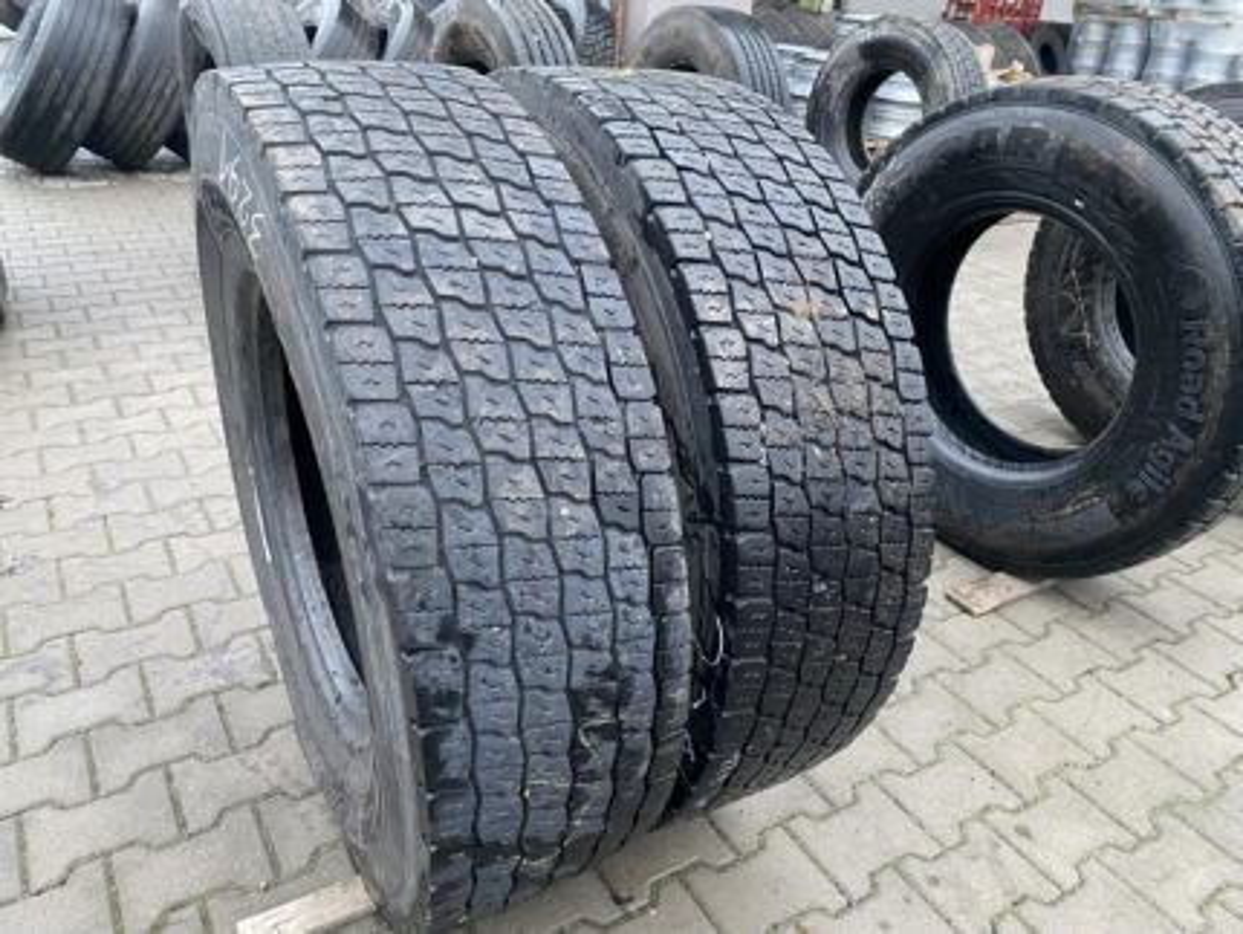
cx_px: 622
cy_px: 467
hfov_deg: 67.3
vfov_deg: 53.1
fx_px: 934
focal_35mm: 26
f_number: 1.8
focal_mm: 4.25
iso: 400
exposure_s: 1/60
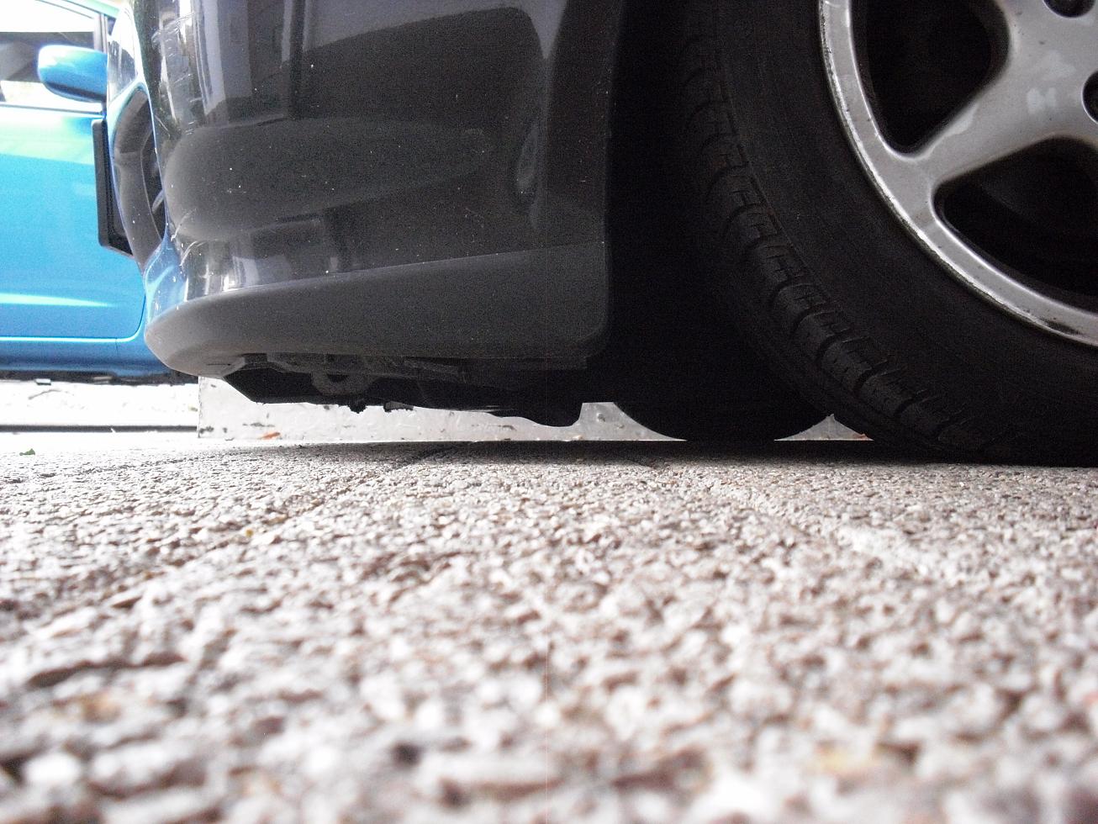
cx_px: 549
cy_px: 412
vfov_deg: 37.7
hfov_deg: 49.0
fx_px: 1206
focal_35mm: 38
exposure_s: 1/125
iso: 800
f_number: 2.8
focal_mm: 6.2
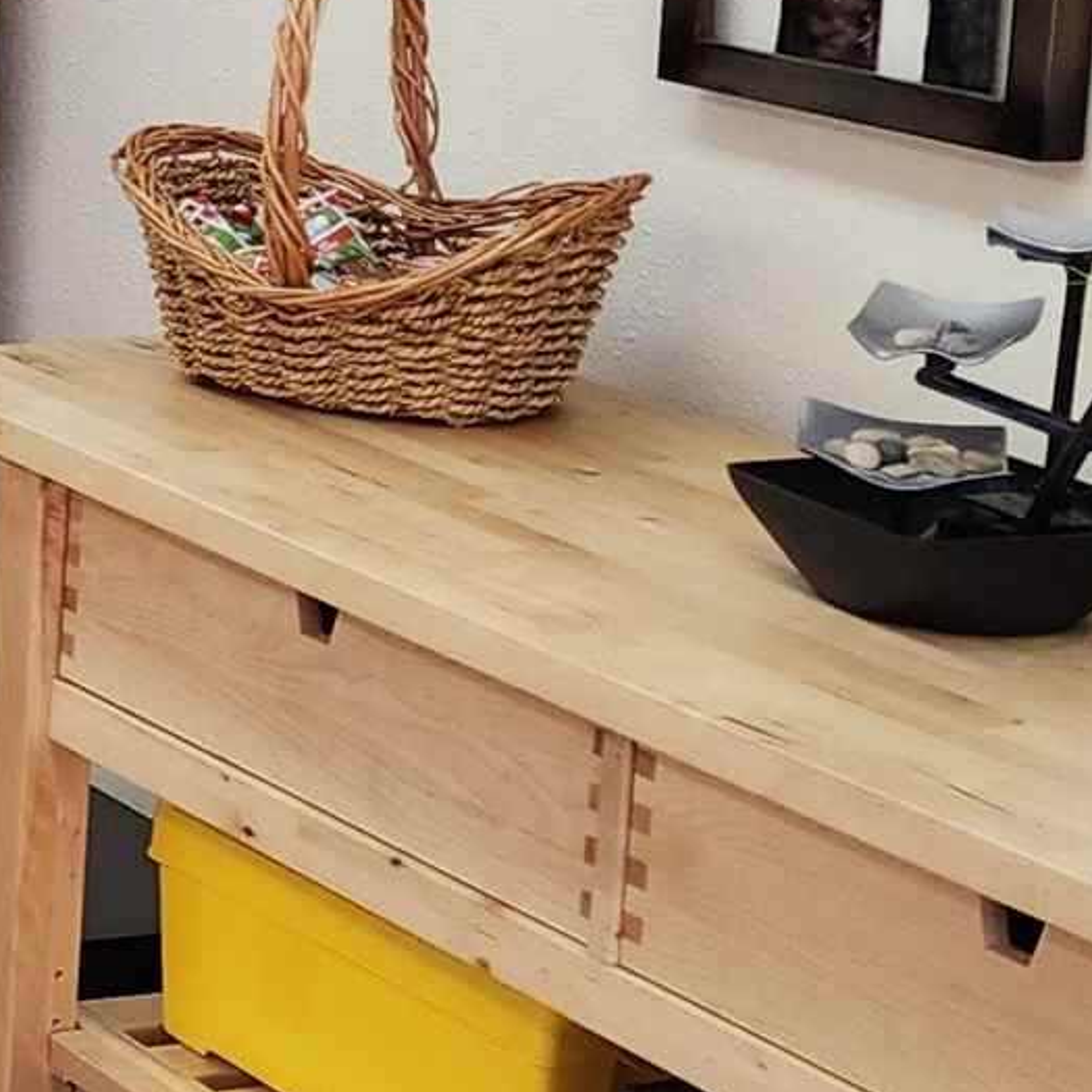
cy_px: 168
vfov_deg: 14.5
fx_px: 4247
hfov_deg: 12.6
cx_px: -1213
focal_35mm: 119
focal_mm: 6.4
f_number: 1.8
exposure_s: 1/120
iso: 125
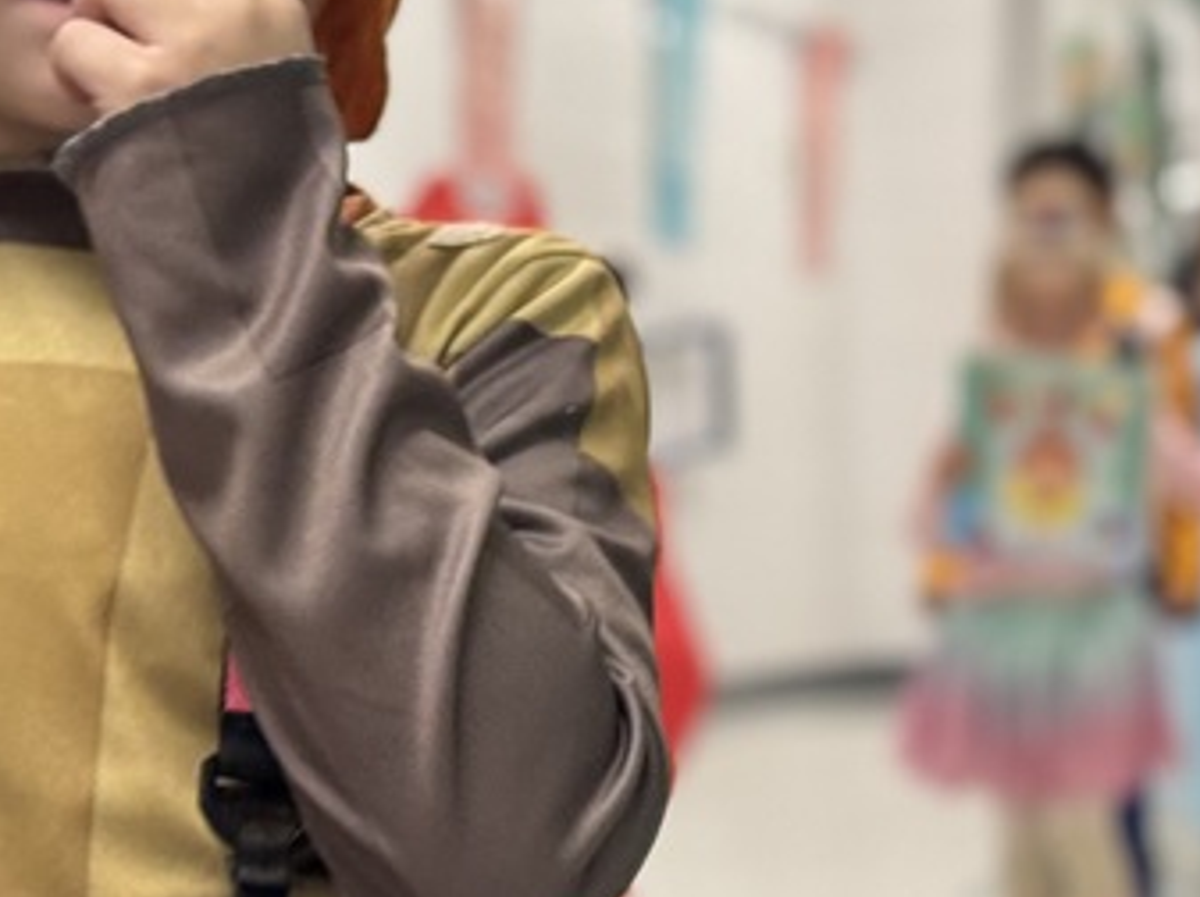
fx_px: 5056
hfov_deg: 12.9
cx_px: -548
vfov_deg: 10.1
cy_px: 541
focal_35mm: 146
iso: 200
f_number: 1.78
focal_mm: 6.76
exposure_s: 1/60
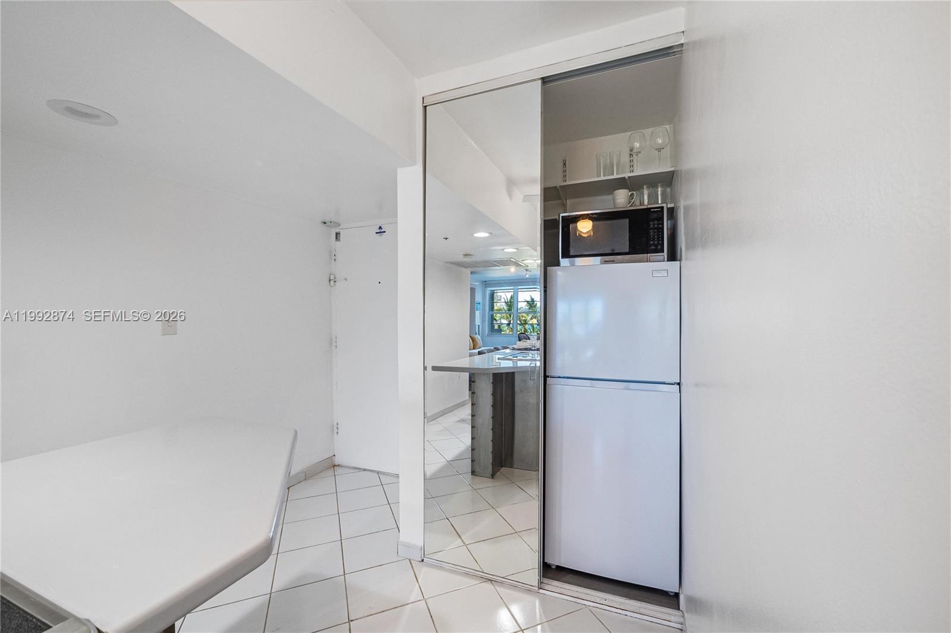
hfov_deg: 104.3
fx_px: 370
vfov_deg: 81.2
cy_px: 316
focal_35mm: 14
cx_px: 476
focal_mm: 7
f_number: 6.3
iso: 800
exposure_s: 1/80
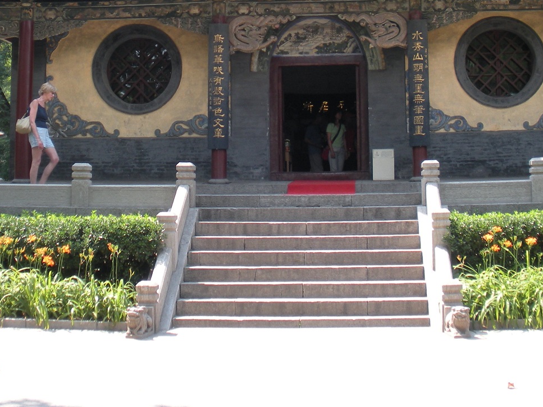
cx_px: 258
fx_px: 1051
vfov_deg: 21.4
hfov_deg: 29.0
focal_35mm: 67
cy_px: 37
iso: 64
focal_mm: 6.3
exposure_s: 1/96
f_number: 3.5
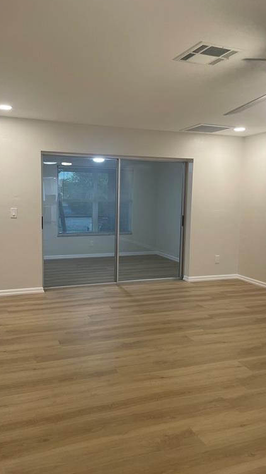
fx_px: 364
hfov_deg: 40.1
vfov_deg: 66.1
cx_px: 113
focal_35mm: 29
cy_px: 234
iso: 80
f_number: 1.6
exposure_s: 1/60
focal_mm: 4.2
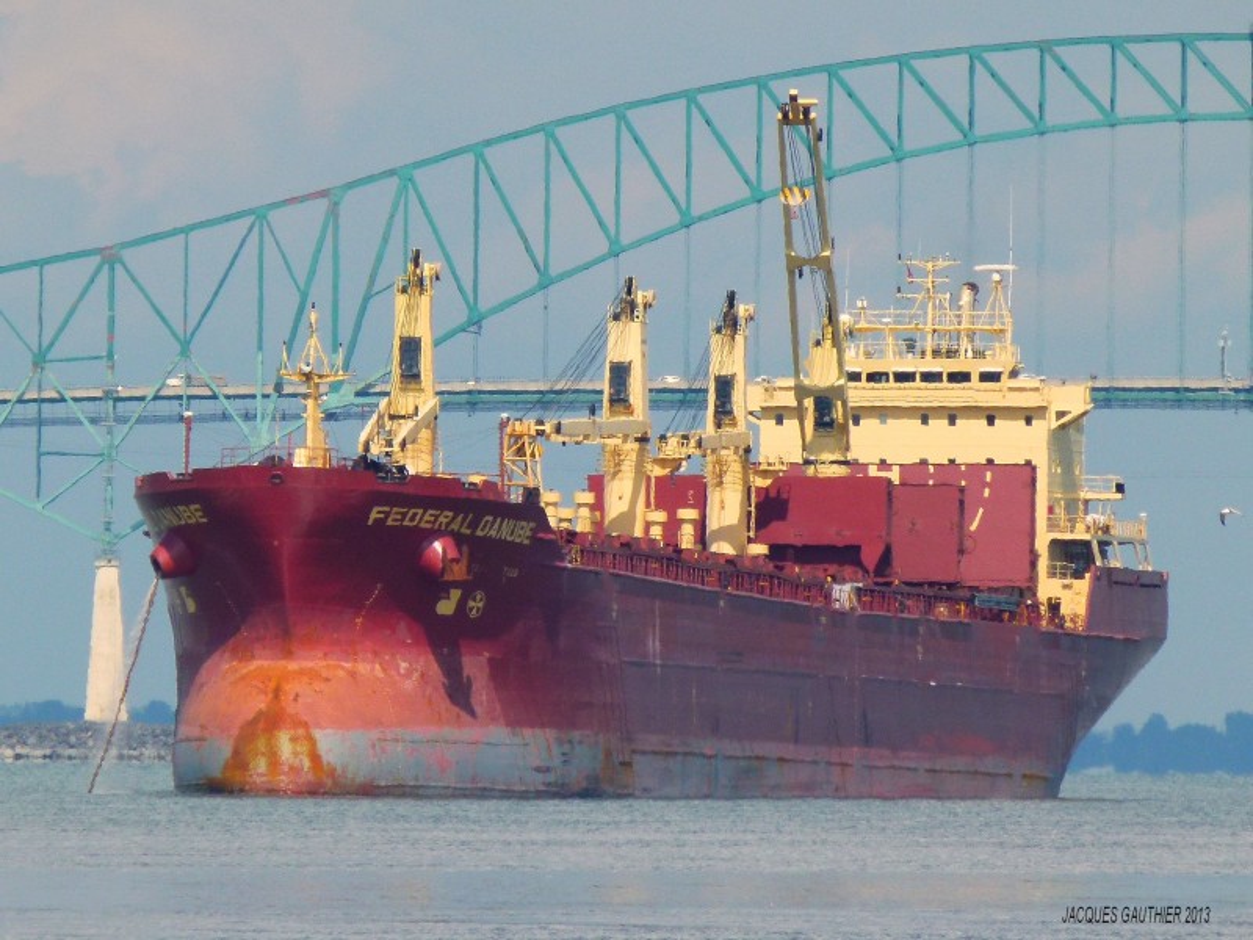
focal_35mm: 868
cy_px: 470
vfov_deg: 1.7
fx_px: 31419
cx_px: 626
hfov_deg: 2.3
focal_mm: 108
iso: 100
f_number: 5.2
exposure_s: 1/1000
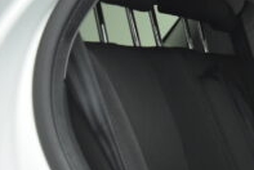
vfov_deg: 13.0
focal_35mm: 105
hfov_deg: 16.8
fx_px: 742
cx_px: 429
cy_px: 144
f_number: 3.5
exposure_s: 1/60
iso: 1600
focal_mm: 18
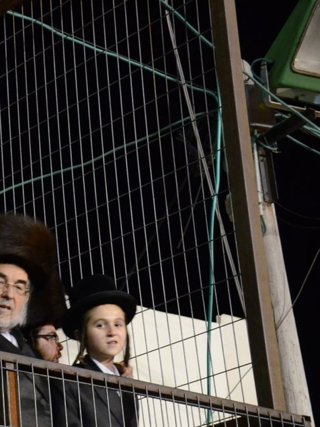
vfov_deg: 17.7
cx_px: -30
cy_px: 298
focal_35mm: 111
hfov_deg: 13.1
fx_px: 1369
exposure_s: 1/40
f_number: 4.5
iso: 3200
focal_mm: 35
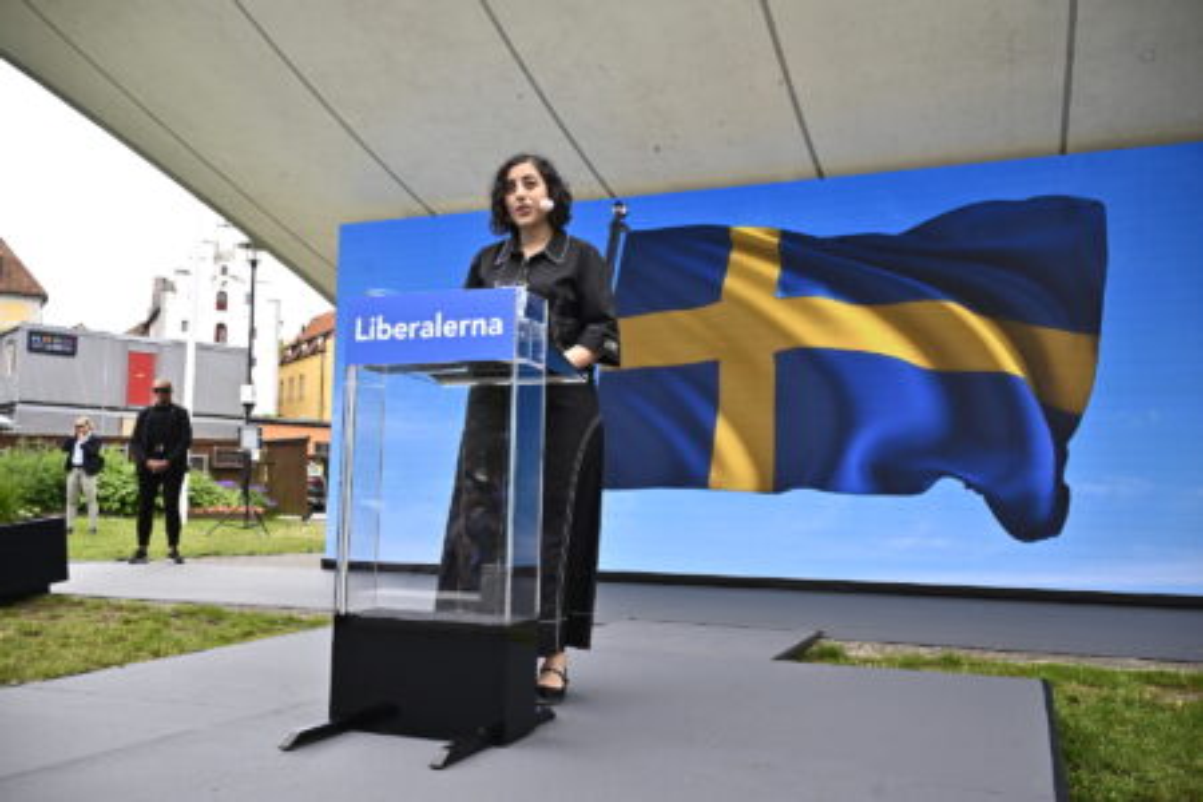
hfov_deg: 59.5
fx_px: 1053
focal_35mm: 32
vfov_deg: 41.7
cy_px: 401
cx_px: 602
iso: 320
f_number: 6.3
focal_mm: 31.5
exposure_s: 1/200
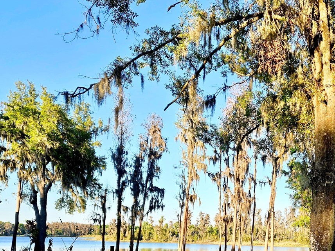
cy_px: 204
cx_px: 256
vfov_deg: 32.6
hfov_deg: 42.3
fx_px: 416
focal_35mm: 43
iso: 25
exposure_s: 1/667
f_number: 1.8
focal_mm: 5.4
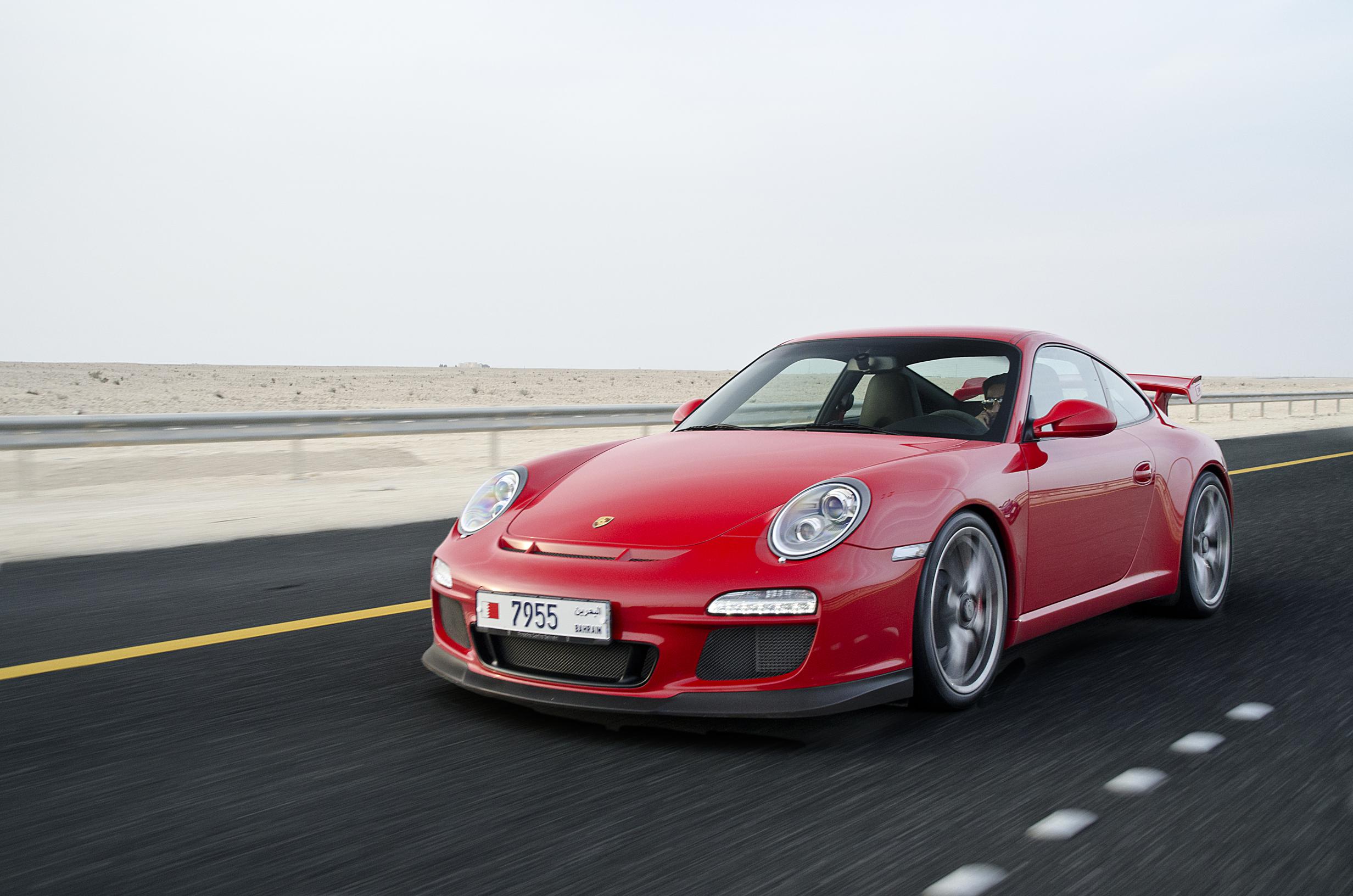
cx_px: 676
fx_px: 1463
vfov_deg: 34.1
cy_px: 448
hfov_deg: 49.6
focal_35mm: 39
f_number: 5.6
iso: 640
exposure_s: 1/125
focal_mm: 26
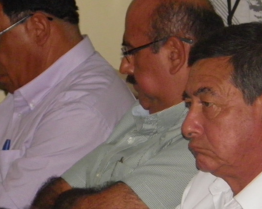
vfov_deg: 4.7
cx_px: 76
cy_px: 145
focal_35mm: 329
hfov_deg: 5.9
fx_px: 2551
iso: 320
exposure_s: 1/125
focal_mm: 25.4
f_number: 4
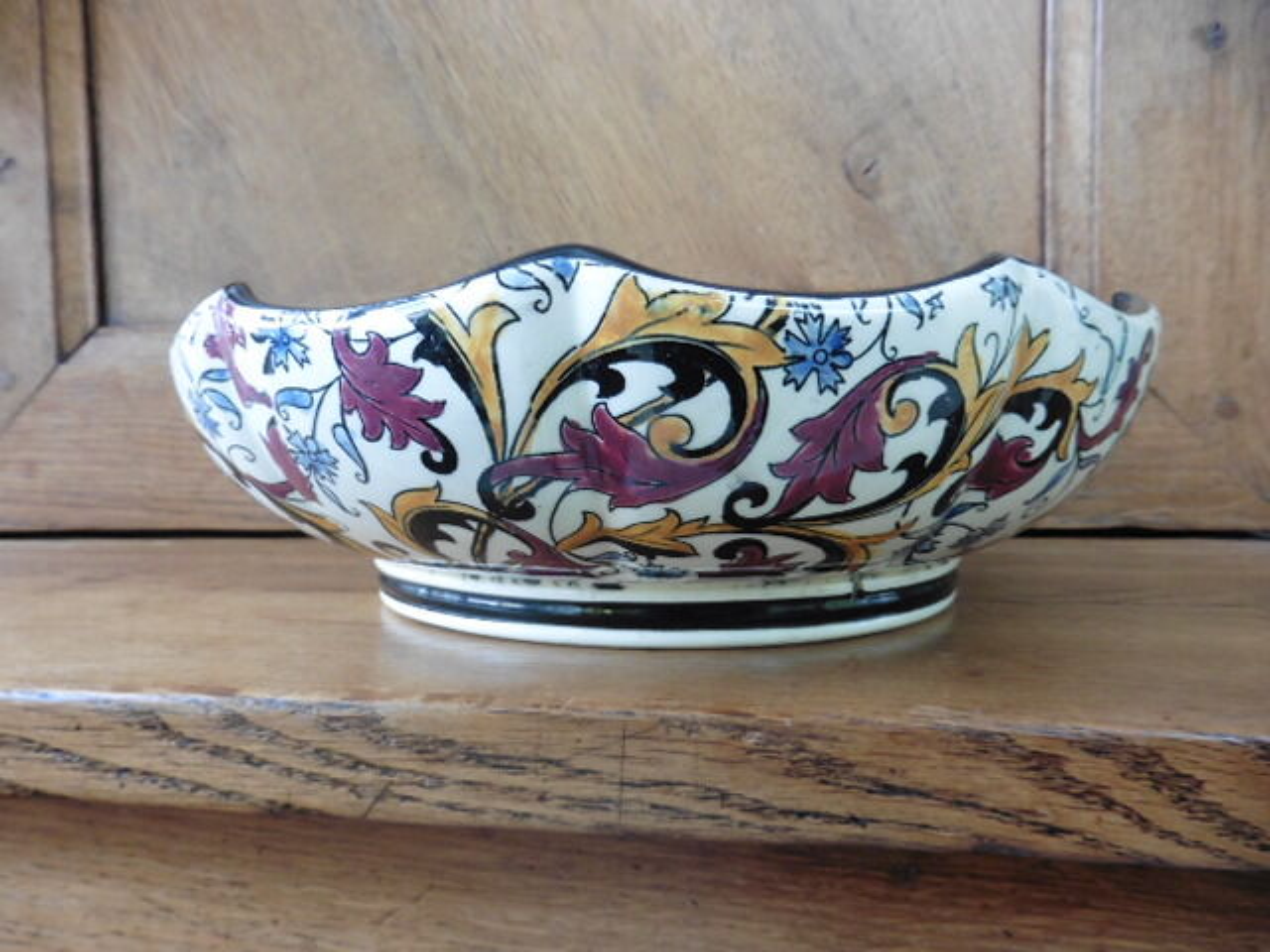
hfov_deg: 71.6
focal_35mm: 24
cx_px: 635
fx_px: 881
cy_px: 476
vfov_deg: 56.8
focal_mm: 4.3
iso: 400
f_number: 3.3
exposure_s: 1/60
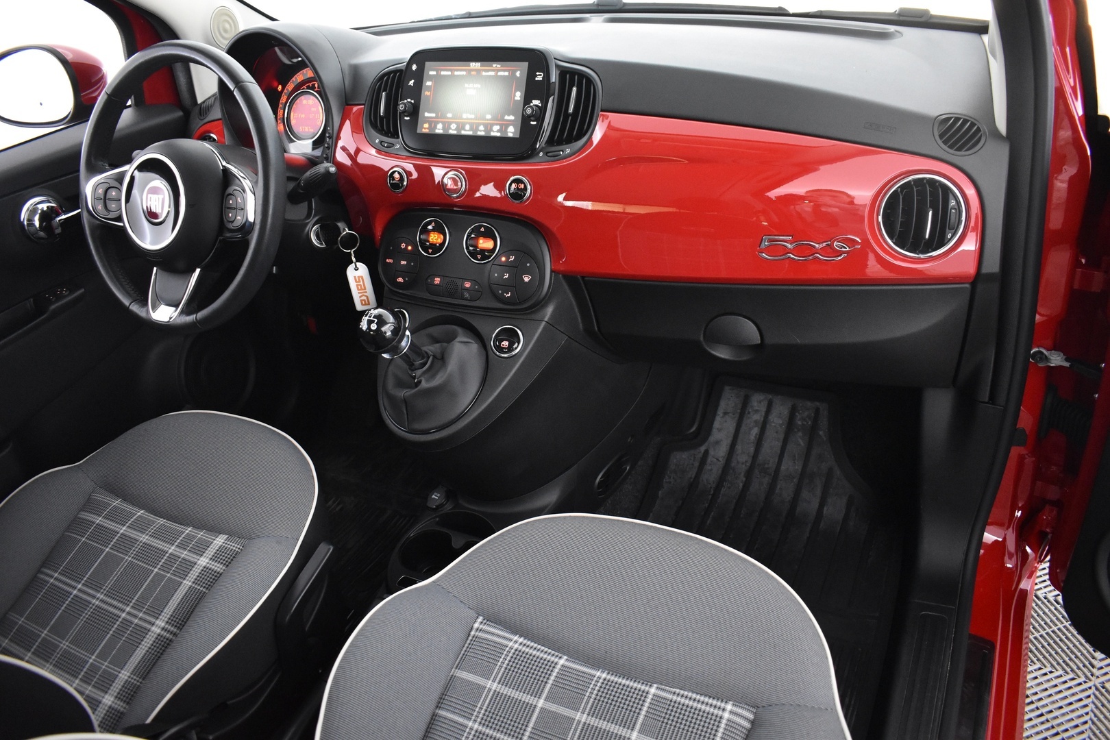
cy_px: 370
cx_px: 555
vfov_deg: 47.9
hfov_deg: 67.4
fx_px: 832
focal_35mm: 27
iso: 3200
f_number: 3.5
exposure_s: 1/25
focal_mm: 18
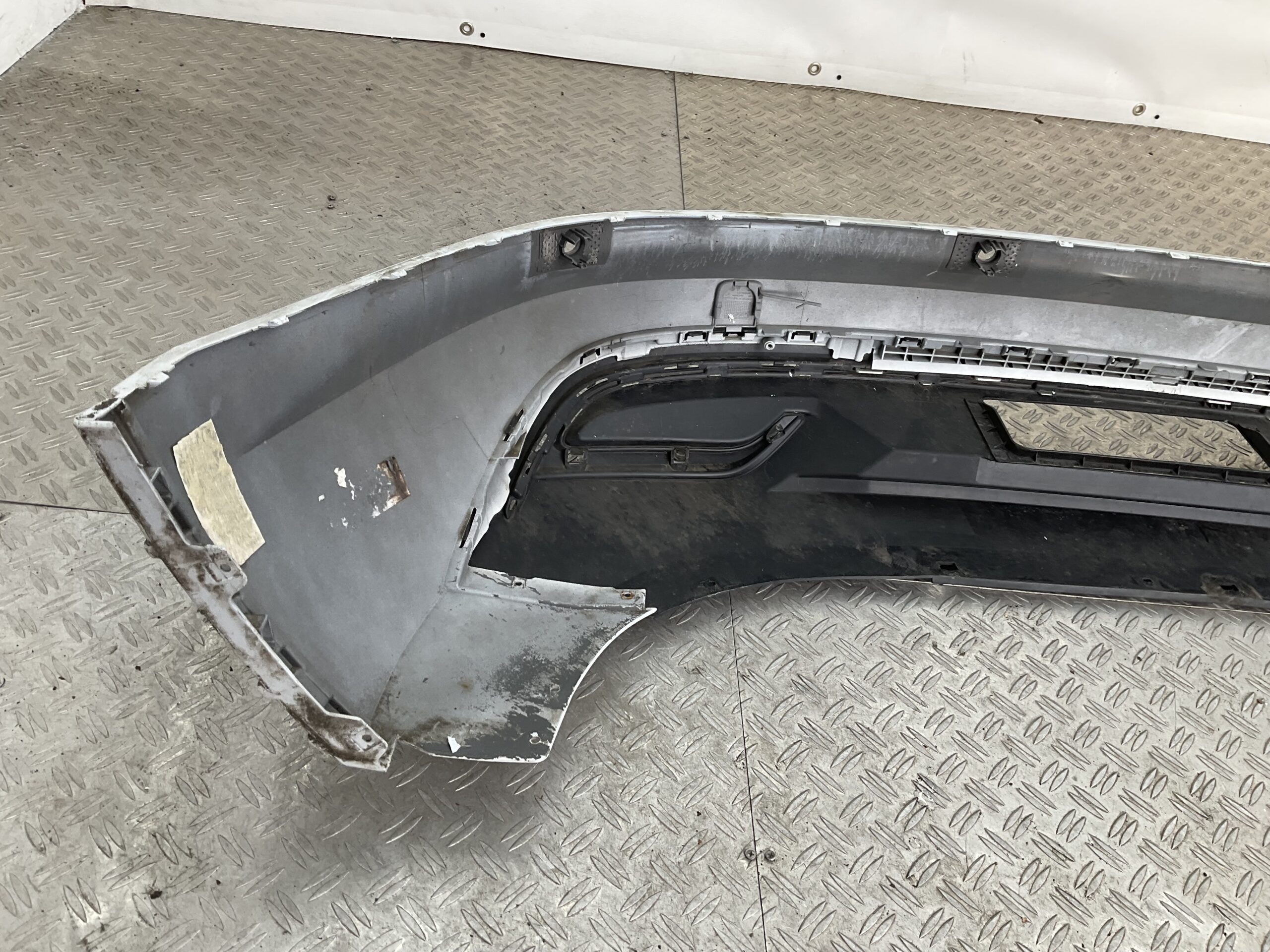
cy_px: 476
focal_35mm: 29
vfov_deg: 48.2
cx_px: 635
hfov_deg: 61.7
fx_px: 1064
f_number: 1.8
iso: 16
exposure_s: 1/120
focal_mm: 3
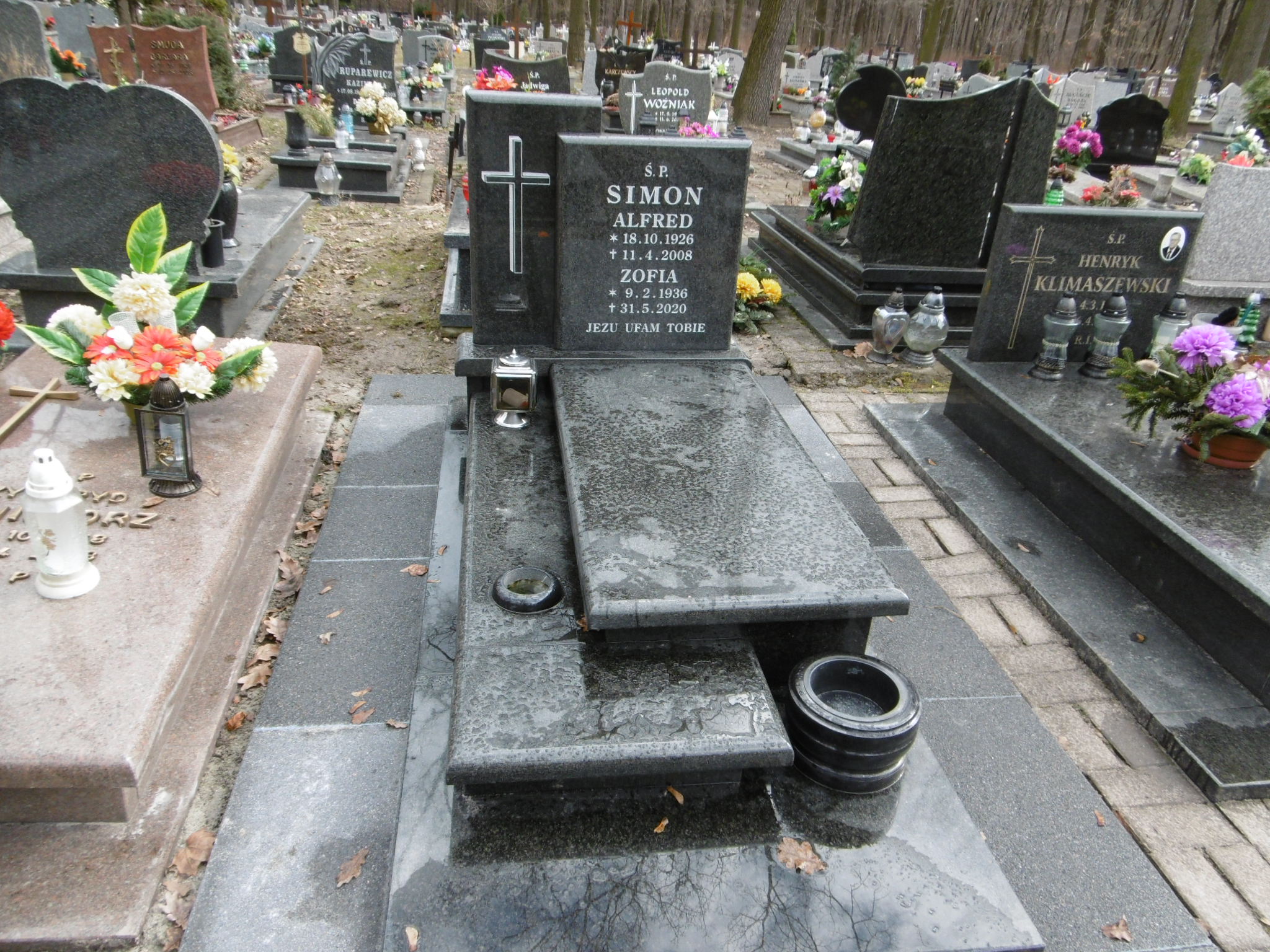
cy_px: 476
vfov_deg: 56.8
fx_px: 881
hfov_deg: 71.6
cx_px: 635
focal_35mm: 24
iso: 100
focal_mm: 4.3
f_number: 3.1
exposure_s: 1/200
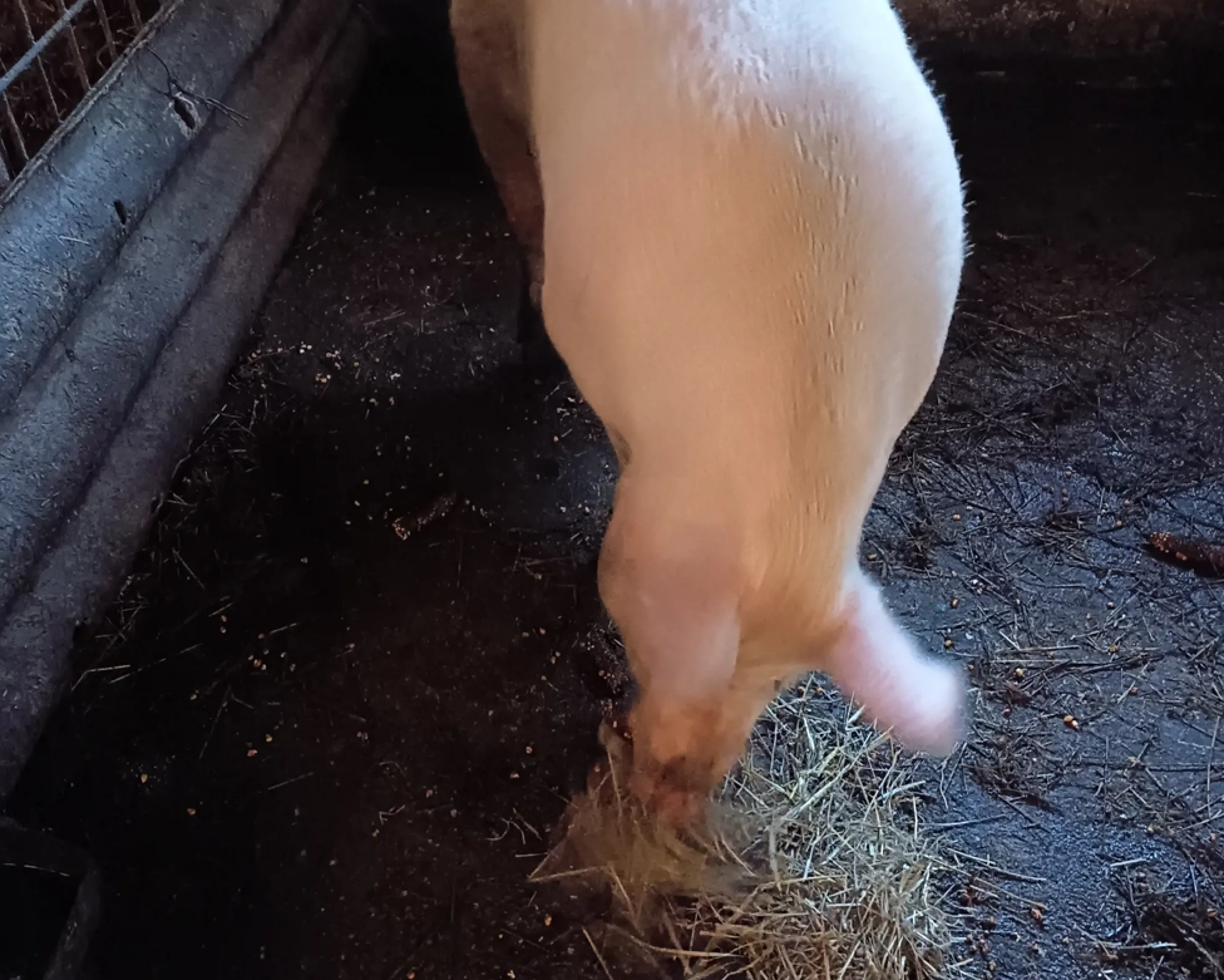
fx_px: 1159
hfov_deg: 55.7
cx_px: 616
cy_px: 591
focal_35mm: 32
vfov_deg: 45.5
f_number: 1.7
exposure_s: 1/14.3
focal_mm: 5.24
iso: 9068
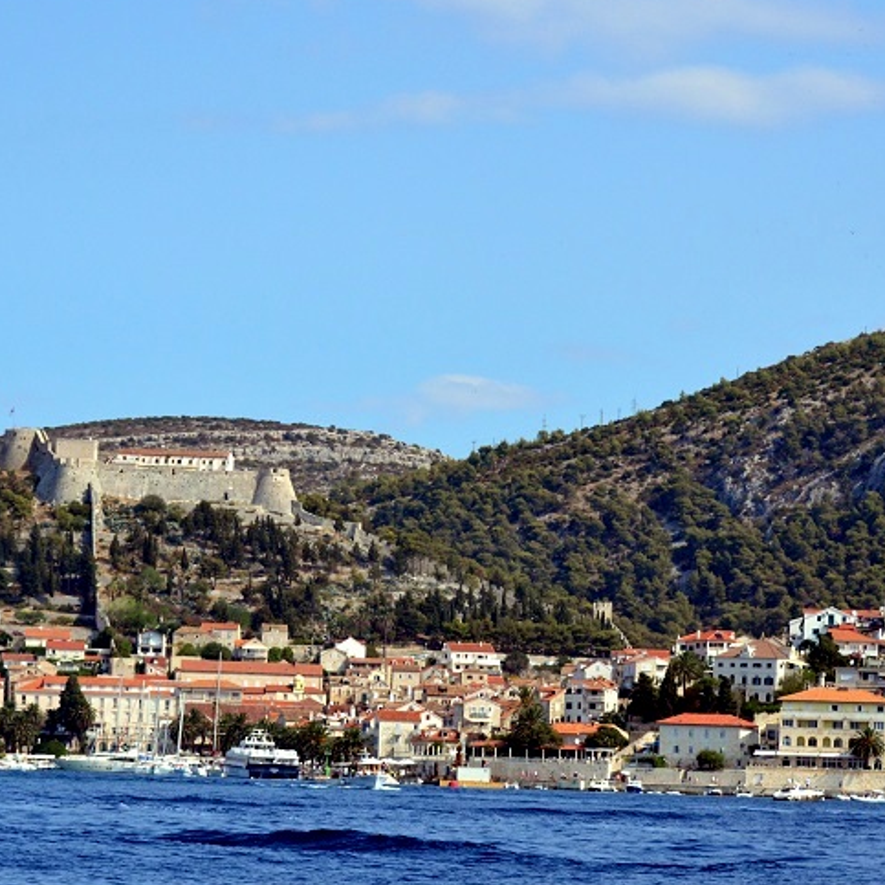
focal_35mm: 166
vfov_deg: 10.5
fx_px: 4802
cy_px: 489
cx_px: 381
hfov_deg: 10.5
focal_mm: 70
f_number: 4.5
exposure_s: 1/5000
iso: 640
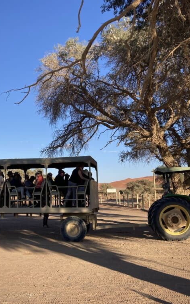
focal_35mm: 40
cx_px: 58
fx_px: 331
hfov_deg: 31.7
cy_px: 151
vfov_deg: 49.3
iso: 20
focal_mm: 3.99
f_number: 1.8
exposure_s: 1/1372
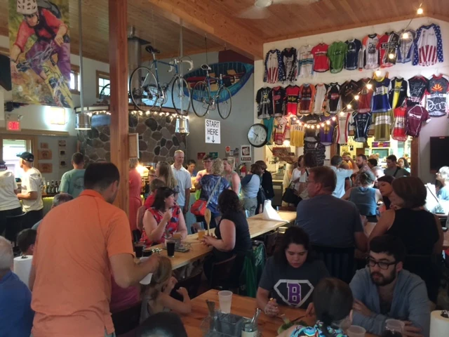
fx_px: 376
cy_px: 168
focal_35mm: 29
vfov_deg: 48.2
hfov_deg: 61.7
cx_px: 224
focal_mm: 4.15
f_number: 2.2
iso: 80
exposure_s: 1/4
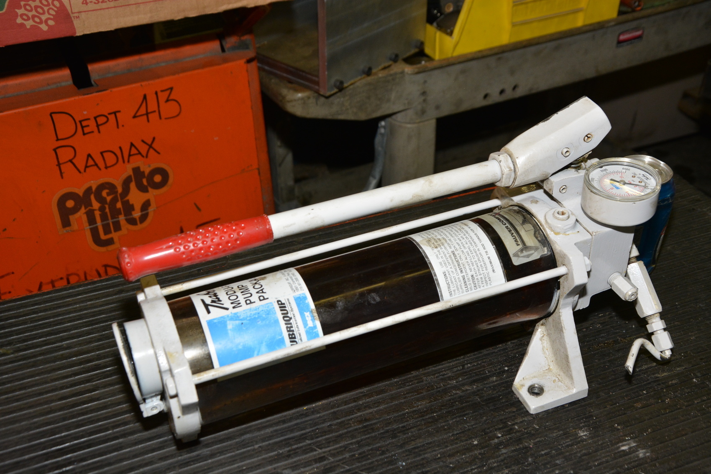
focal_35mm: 48
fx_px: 948
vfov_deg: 28.1
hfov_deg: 41.1
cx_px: 356
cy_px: 237
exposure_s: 1/60
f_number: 7.1
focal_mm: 32
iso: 800
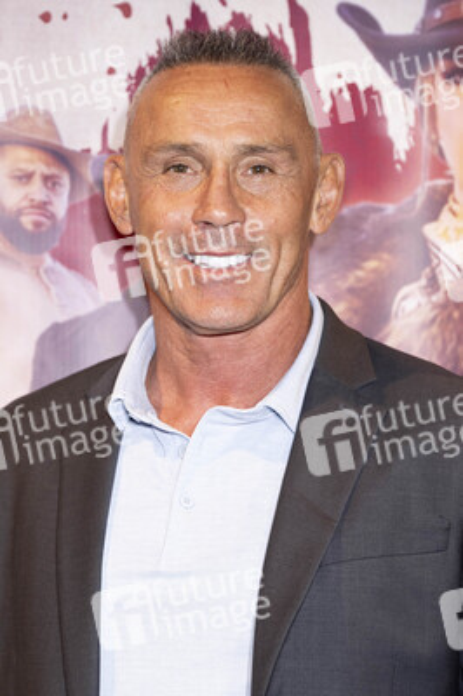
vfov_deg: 21.3
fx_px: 1855
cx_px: 232
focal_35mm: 96
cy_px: 348
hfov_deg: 14.2
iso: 800
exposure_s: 1/200
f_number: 5
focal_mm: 96
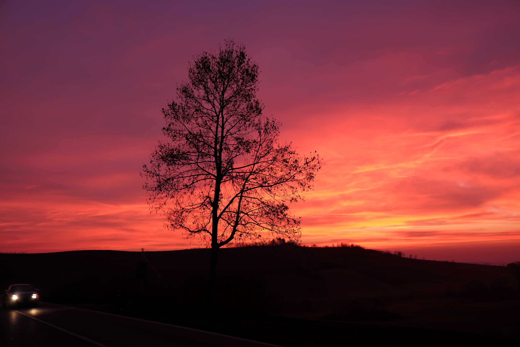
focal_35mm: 35
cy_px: 174
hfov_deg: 54.4
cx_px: 260
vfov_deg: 37.9
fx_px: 506
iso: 200
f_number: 3.2
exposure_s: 1/28
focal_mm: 23.3
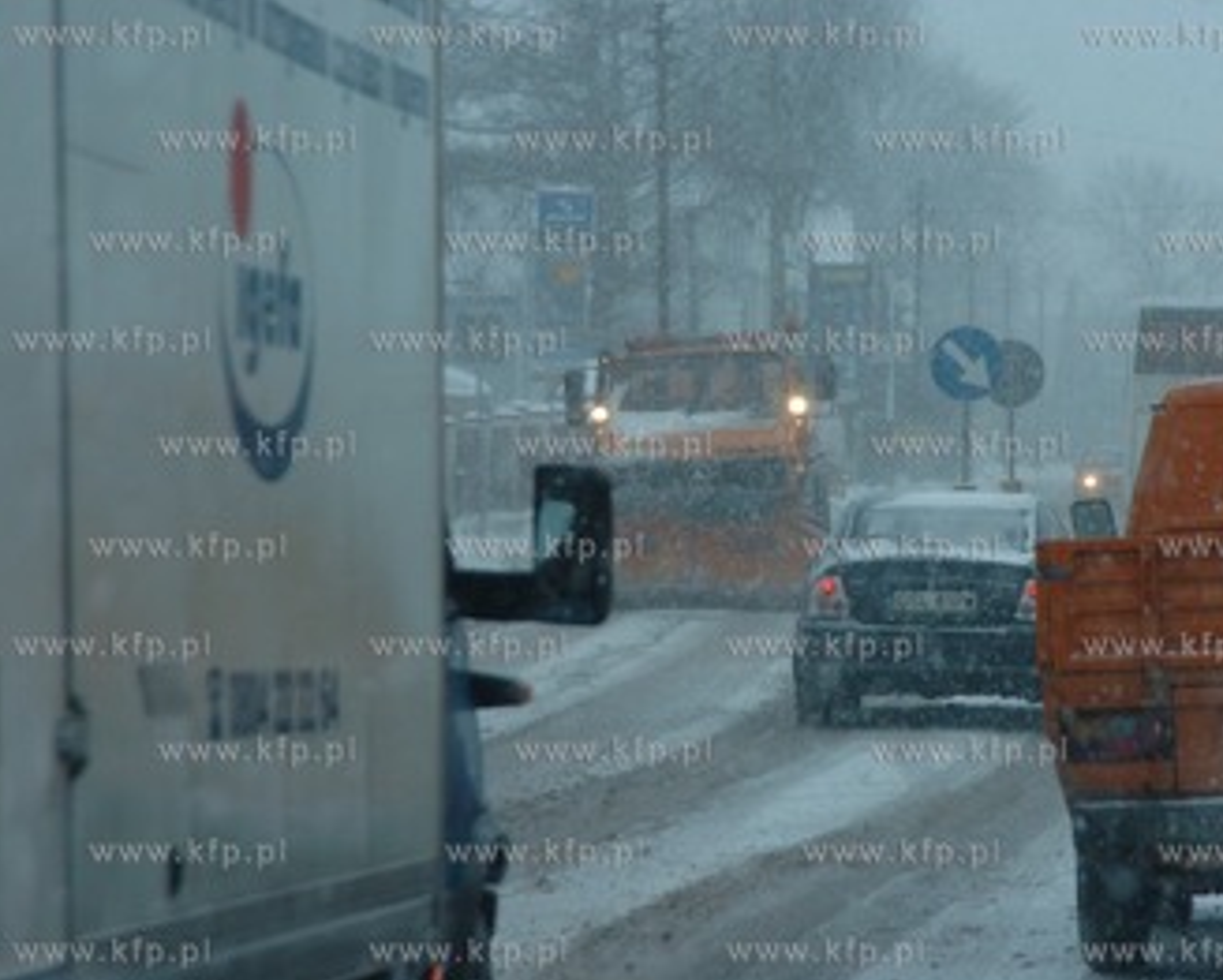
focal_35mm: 206
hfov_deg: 9.4
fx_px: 7461
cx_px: 744
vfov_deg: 7.5
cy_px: 492
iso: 400
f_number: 6.3
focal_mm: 120
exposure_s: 1/160
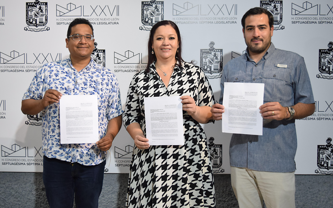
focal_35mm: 39
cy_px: 97
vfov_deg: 33.1
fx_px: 350
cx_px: 165
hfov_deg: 50.9
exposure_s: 1/80
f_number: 4
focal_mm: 25
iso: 1600
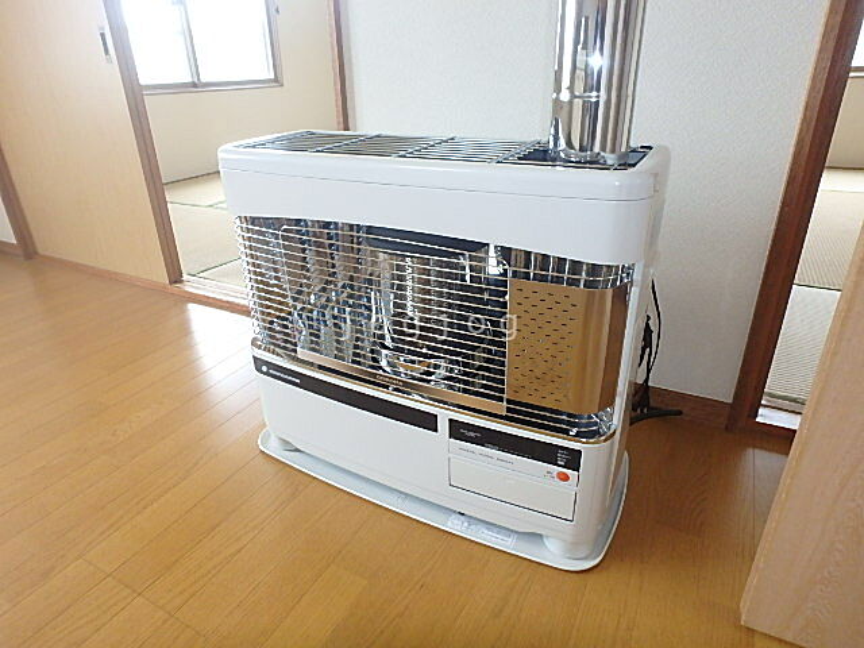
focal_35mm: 21
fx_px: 524
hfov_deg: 79.0
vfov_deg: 63.4
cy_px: 324
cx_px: 432
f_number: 3.5
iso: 400
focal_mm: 3.7
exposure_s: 1/30
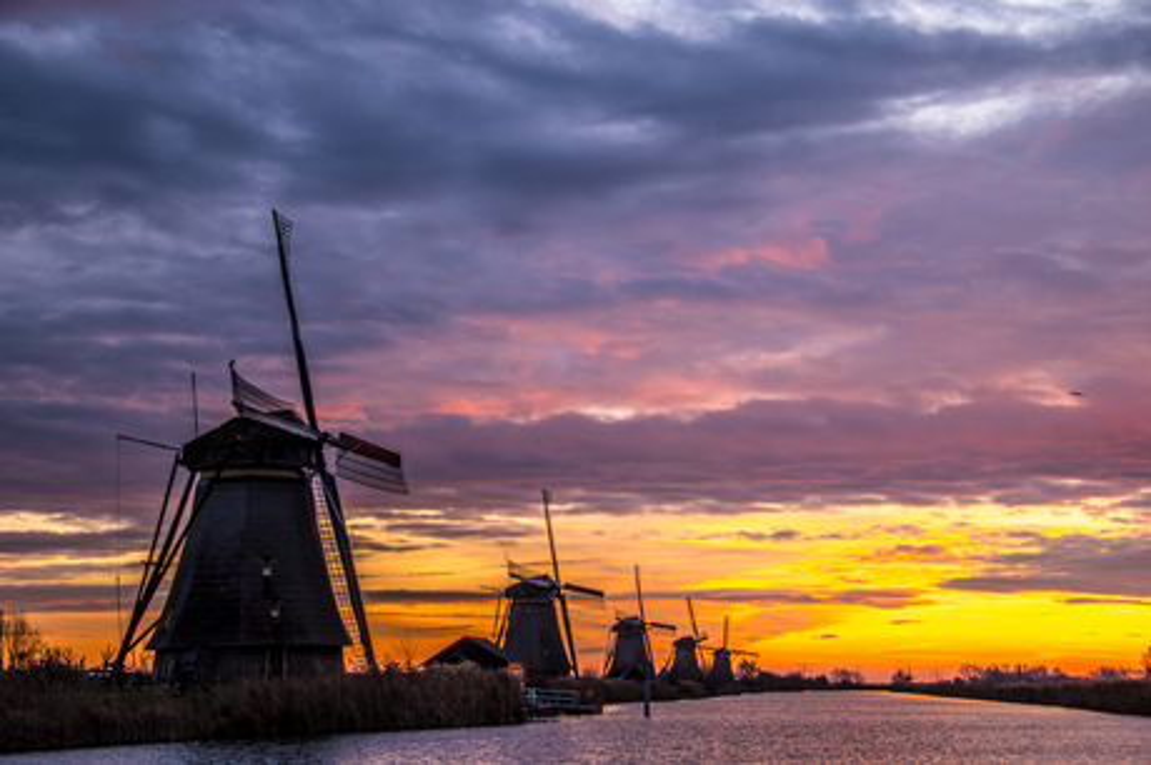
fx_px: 1981
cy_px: 382
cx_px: 576
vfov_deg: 21.9
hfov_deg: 32.4
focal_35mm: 62
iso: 100
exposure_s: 1/15
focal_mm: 62
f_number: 7.1
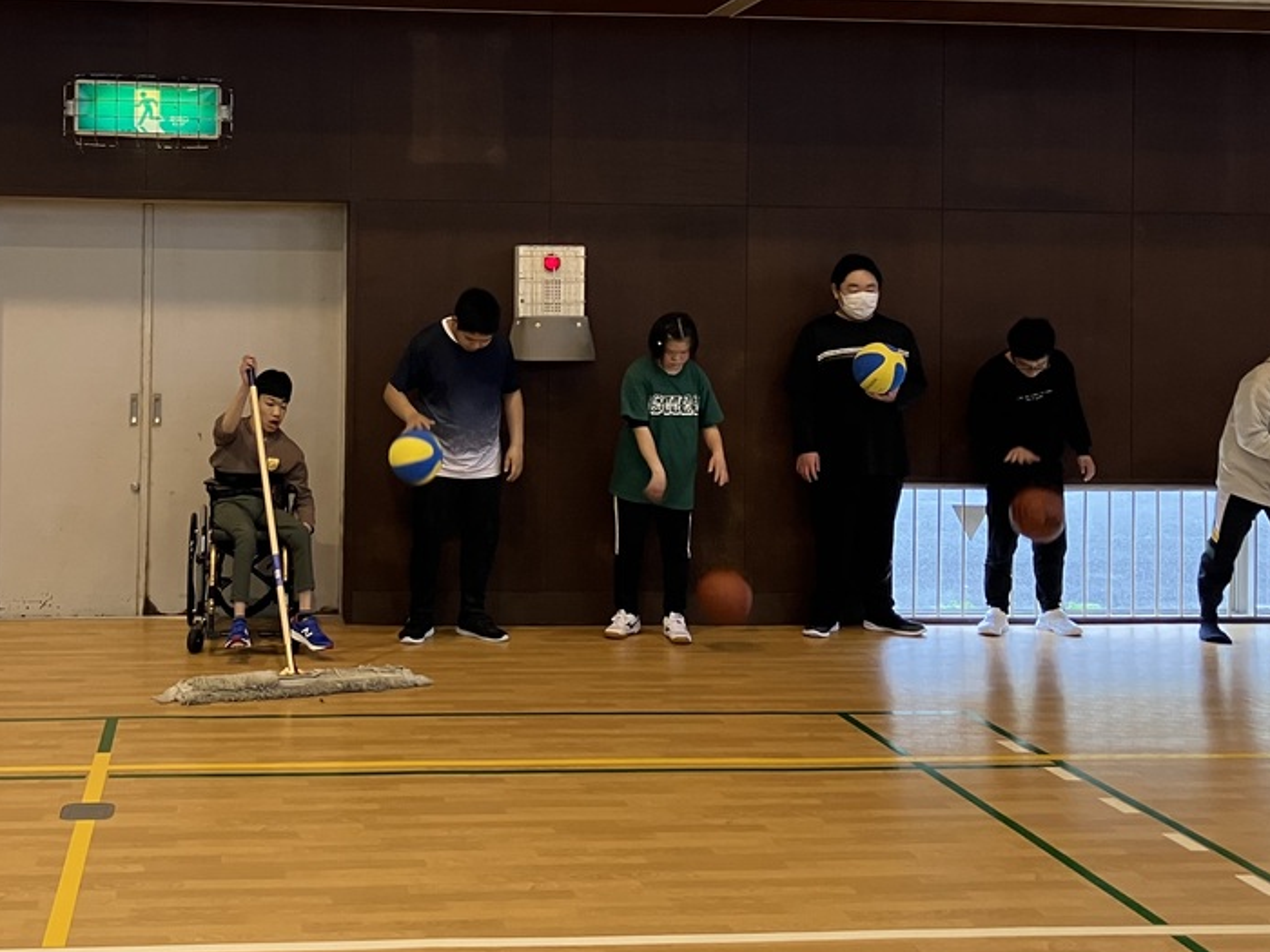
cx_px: 410
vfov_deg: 30.0
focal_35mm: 48
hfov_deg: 39.1
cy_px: 290
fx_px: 1761
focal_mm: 3.99
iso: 100
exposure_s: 1/60
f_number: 1.8
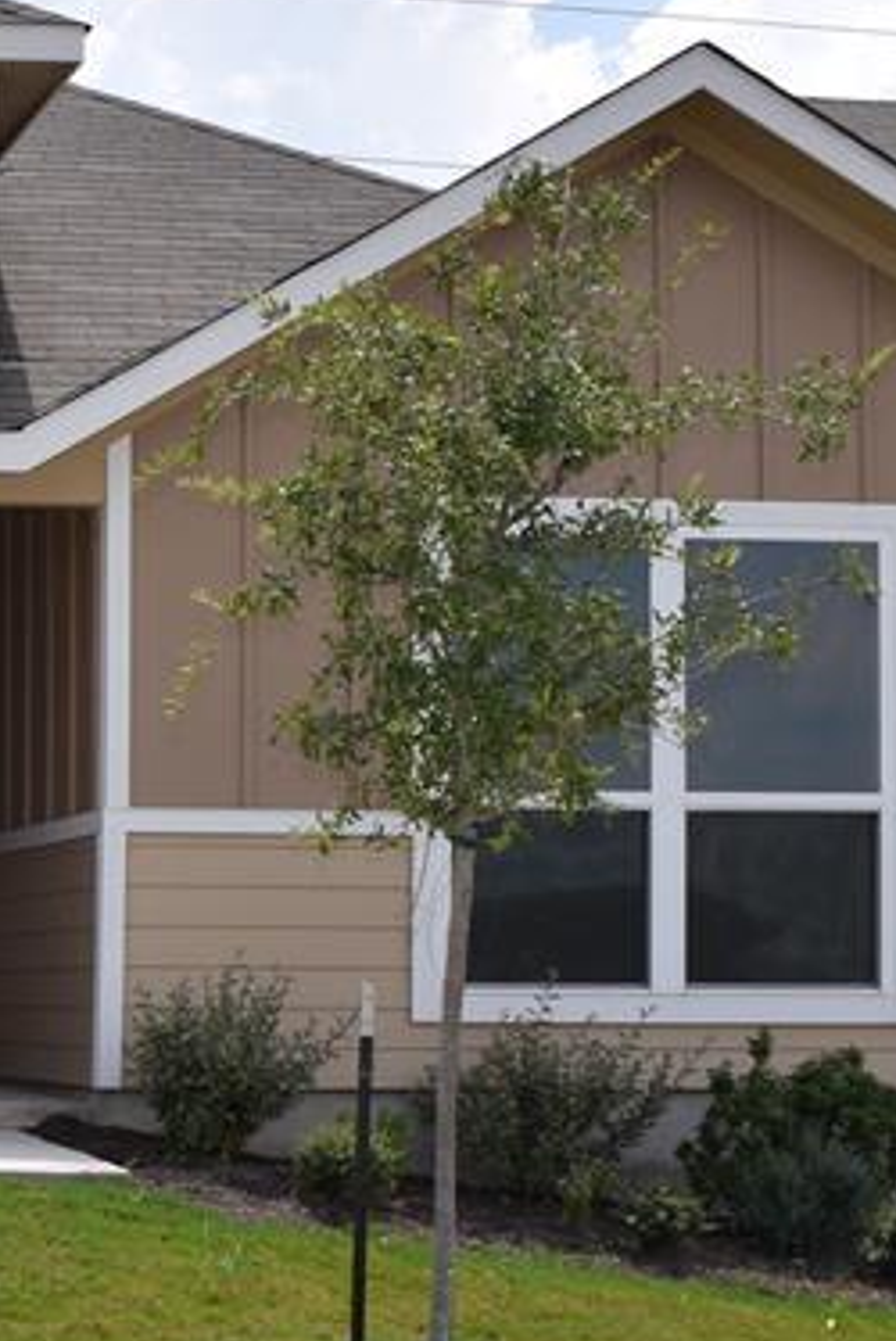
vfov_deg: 21.5
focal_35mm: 94
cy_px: 882
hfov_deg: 13.5
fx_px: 3516
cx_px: -527
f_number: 10
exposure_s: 1/400
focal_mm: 23
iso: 200
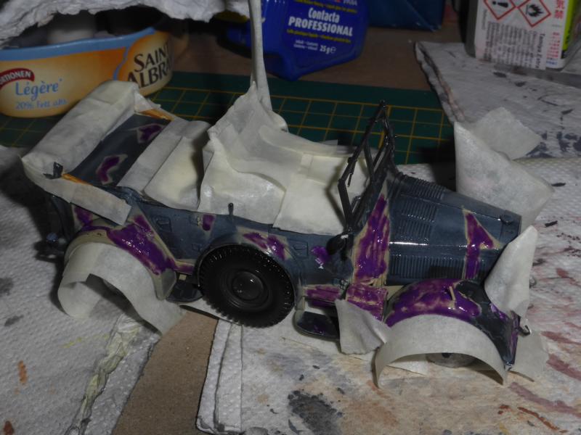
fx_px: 856
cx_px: 290
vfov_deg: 28.6
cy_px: 218
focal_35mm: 51
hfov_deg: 37.5
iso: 100
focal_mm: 9
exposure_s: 1/800
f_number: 8
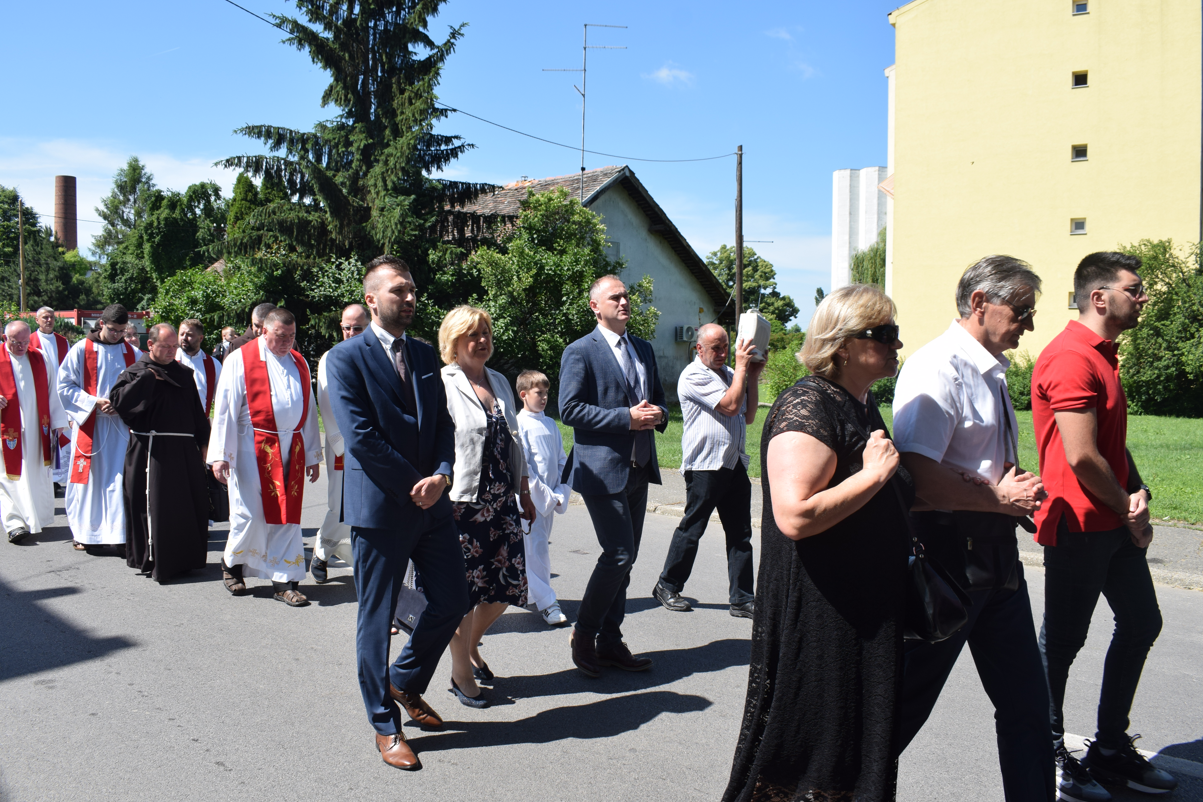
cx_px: 595
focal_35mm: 31
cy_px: 414
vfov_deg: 42.3
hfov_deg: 60.3
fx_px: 1036
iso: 200
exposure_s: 1/320
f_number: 9
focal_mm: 20
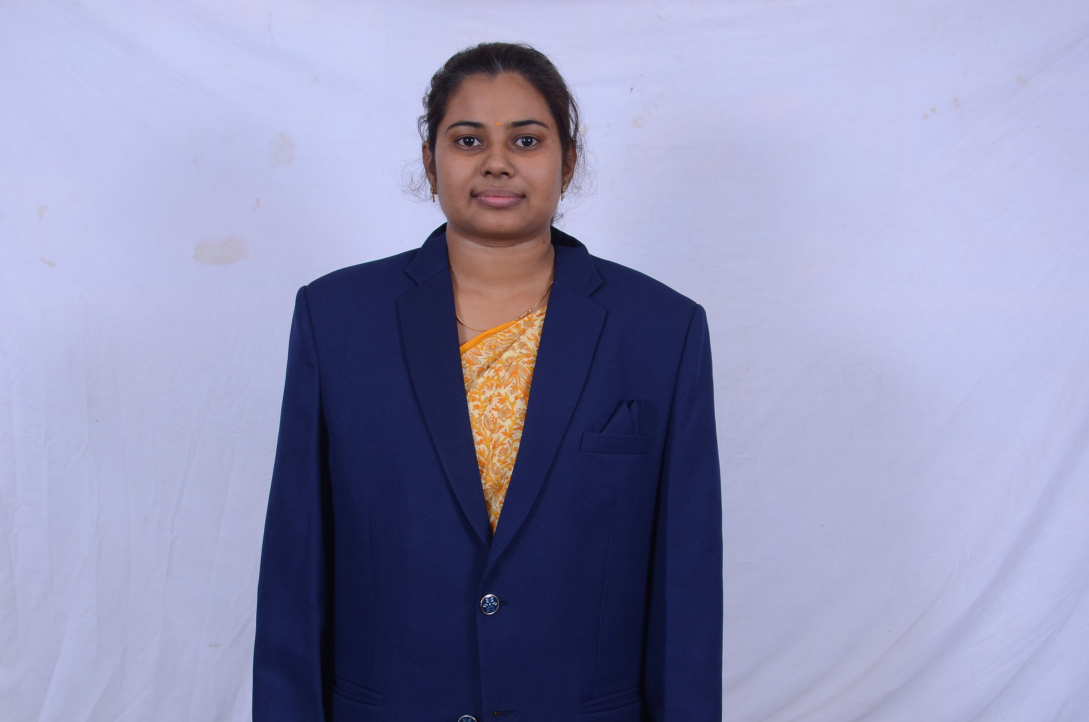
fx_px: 1540
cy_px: 361
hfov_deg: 39.0
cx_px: 544
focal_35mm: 51
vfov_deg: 26.4
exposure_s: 1/160
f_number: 8
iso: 250
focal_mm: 34
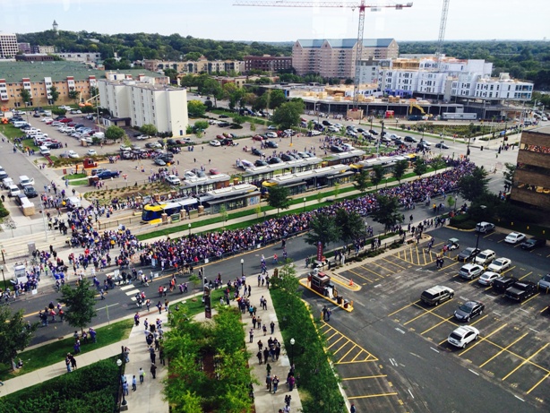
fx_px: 477
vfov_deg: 46.8
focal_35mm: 30
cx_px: 275
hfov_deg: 59.9
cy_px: 206
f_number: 2.2
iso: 32
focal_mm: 4.12
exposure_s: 1/394
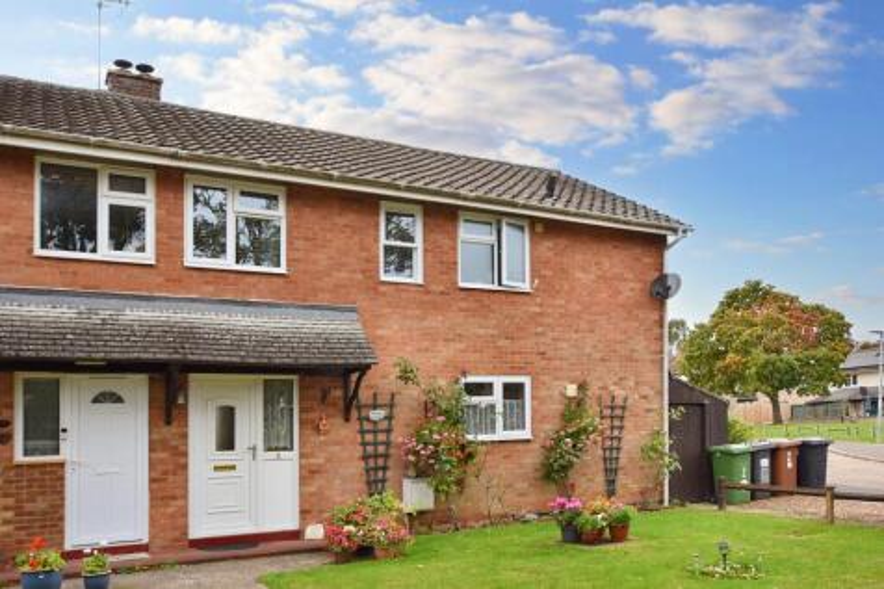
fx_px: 736
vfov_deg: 43.6
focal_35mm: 30
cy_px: 294
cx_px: 442
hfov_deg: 61.9
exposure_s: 1/250
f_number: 5.6
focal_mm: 20
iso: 220
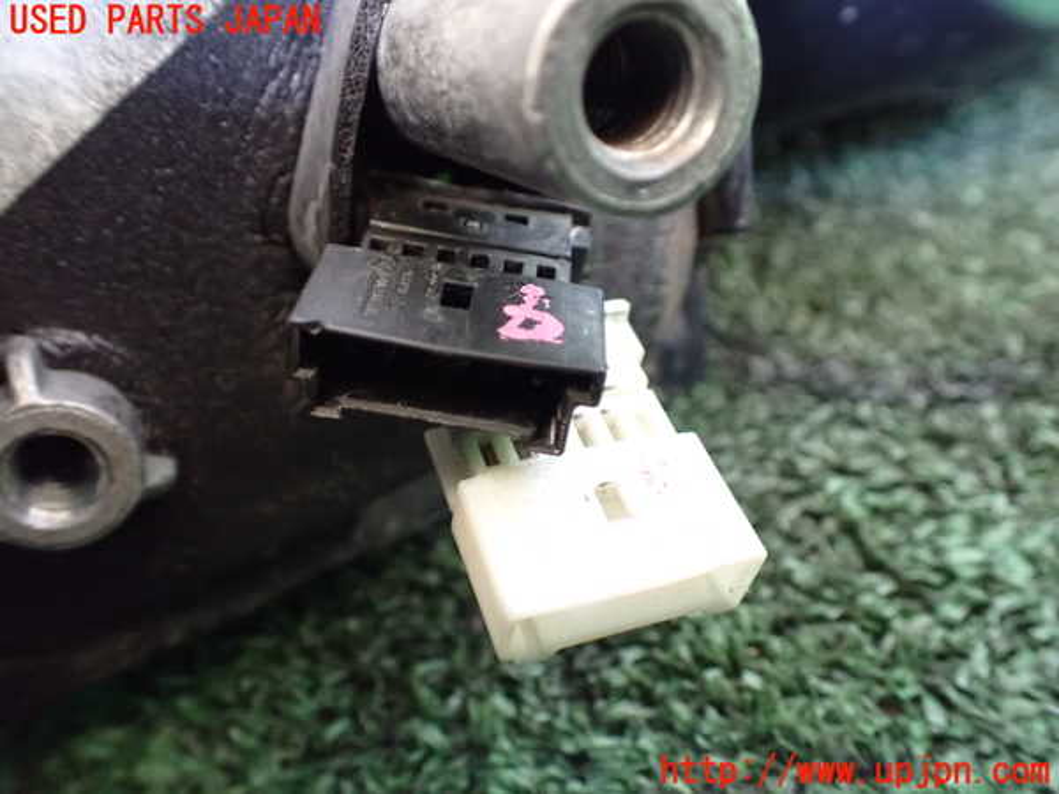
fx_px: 918
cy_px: 397
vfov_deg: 46.8
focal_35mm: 30
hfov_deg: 60.0
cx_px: 530
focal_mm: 5.4
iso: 1250
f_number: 2.3
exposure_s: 1/30
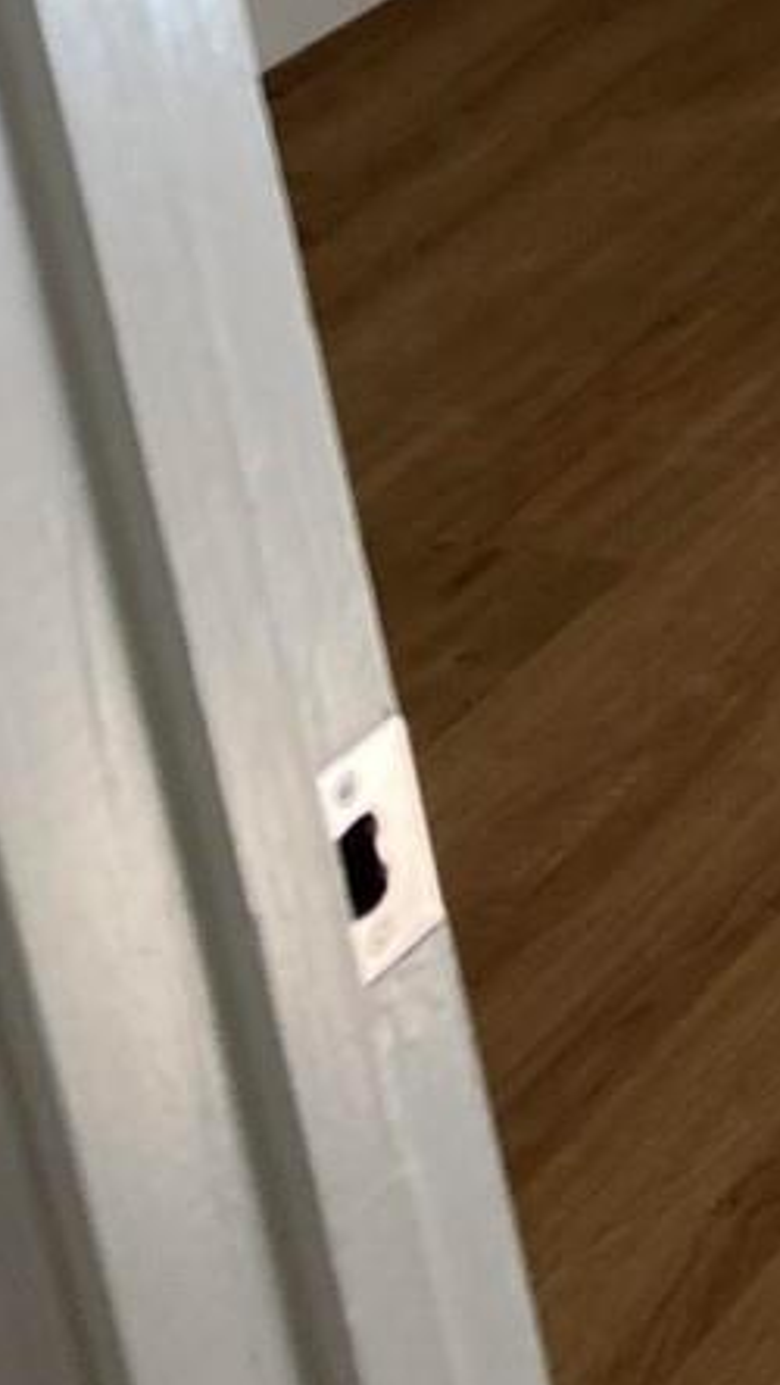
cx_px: 1835
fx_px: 4042
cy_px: -253
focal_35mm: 110
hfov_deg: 9.8
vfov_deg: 18.5
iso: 64
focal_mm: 3.99
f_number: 1.8
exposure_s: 1/120
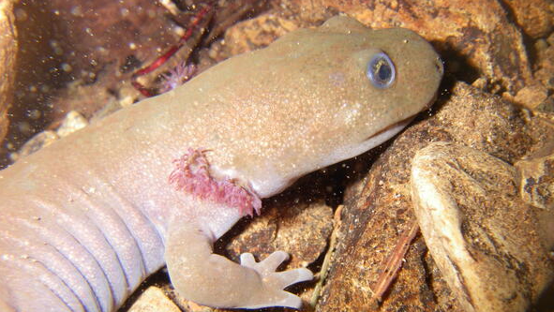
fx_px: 617
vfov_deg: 28.3
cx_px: 280
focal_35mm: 42
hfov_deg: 48.3
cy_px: 194
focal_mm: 6.3
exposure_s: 1/40
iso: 64
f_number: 6.6
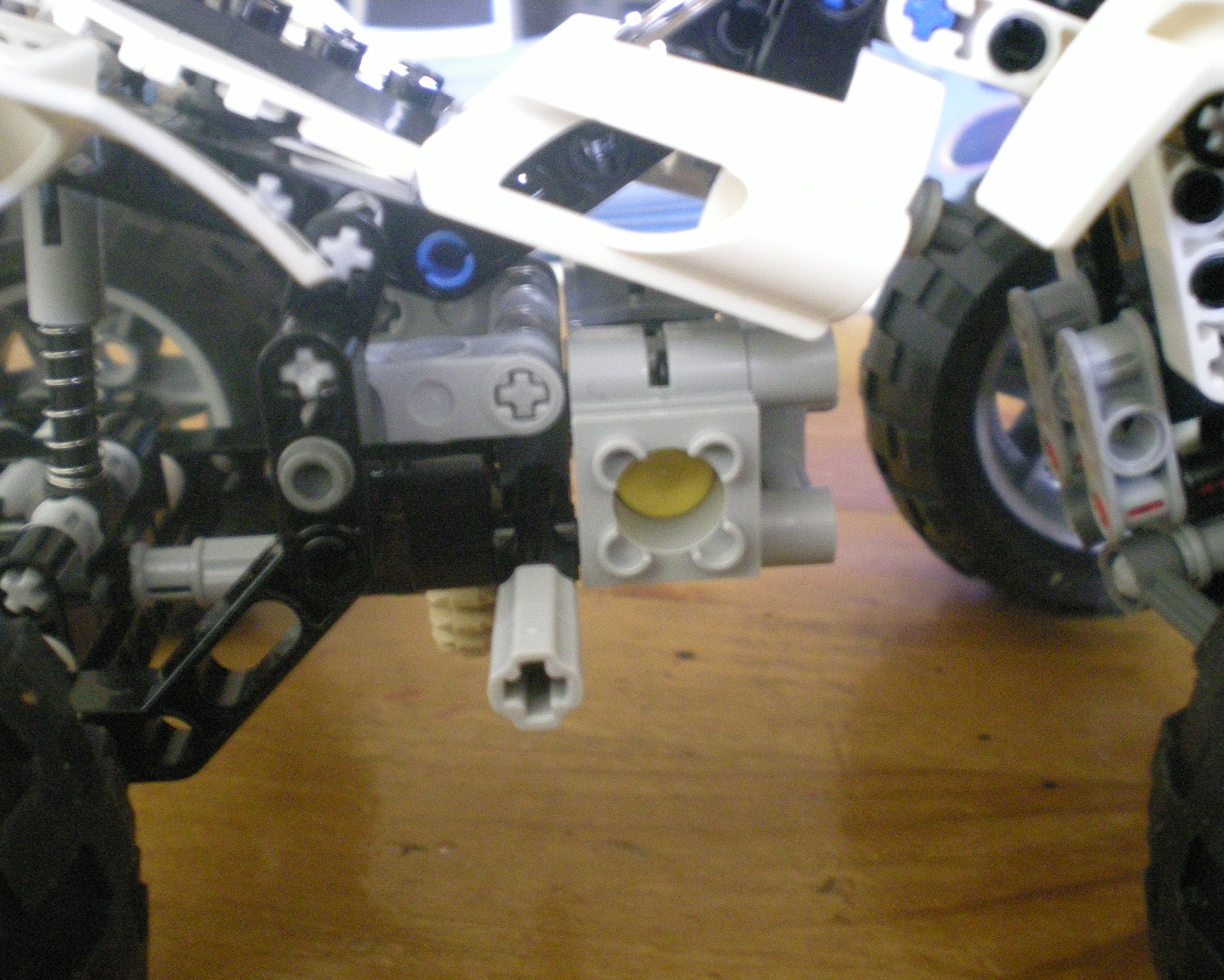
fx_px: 1449
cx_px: 581
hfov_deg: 45.8
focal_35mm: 40
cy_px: 493
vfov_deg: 37.3
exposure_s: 1/8
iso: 649
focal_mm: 6.3
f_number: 3.1
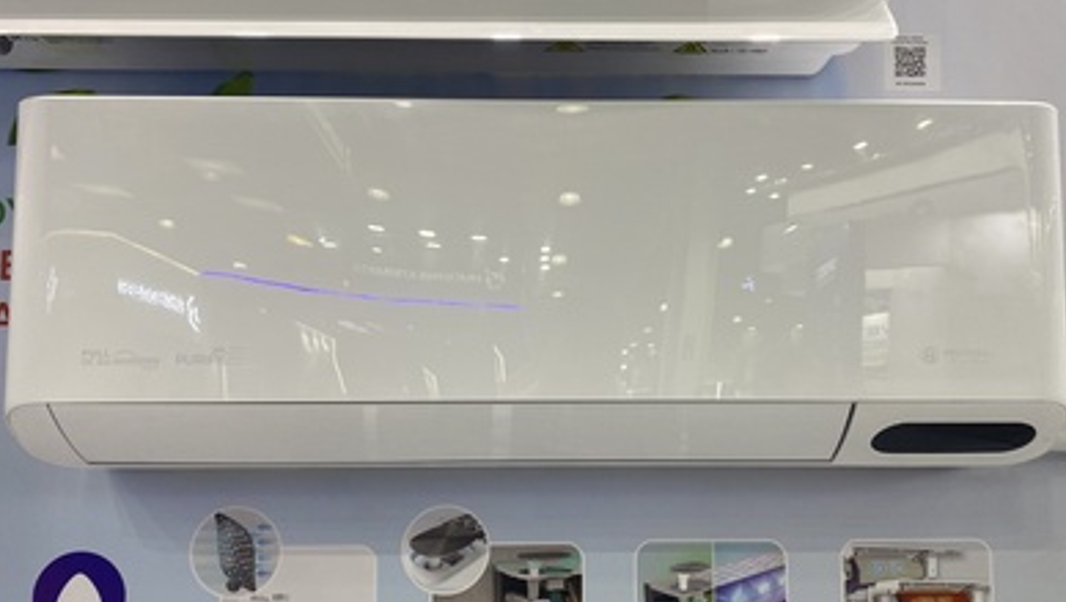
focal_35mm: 35
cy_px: 349
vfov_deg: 33.7
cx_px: 582
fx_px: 990
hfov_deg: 56.5
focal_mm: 4.25
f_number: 1.8
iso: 80
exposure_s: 1/100
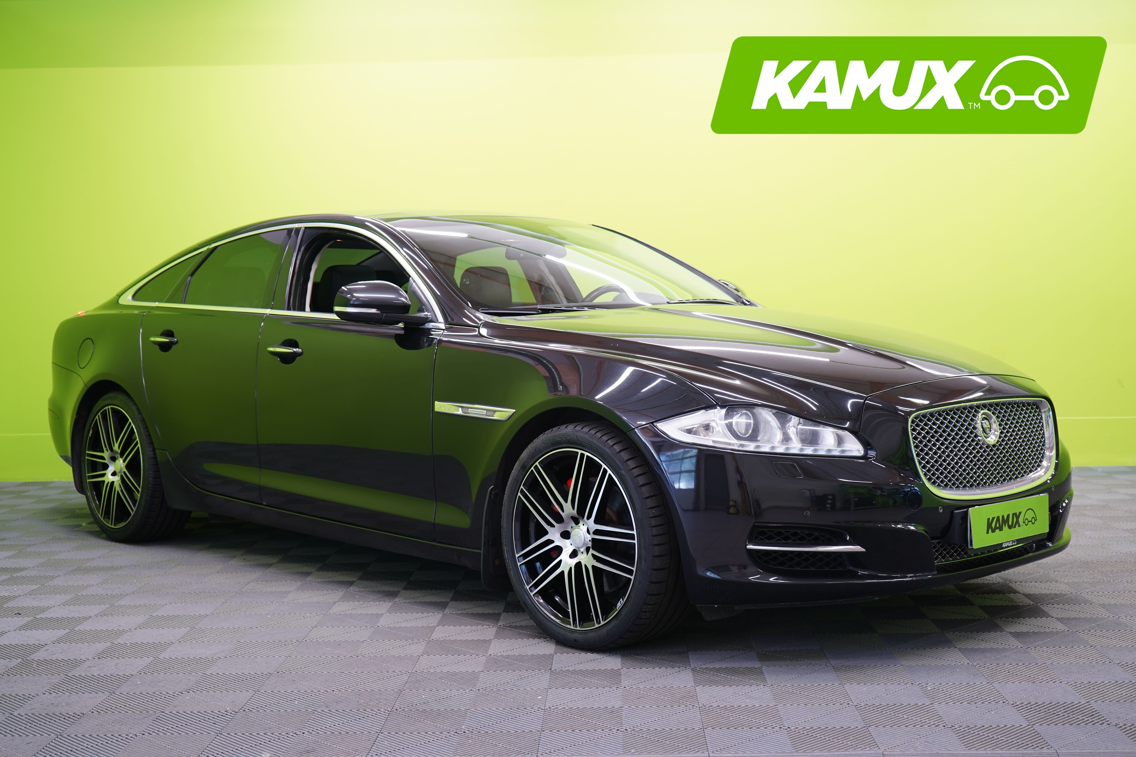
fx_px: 1420
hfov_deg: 43.6
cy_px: 378
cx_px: 568
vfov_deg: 29.9
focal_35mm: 45
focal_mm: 45
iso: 400
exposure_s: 1/25
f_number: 4.5
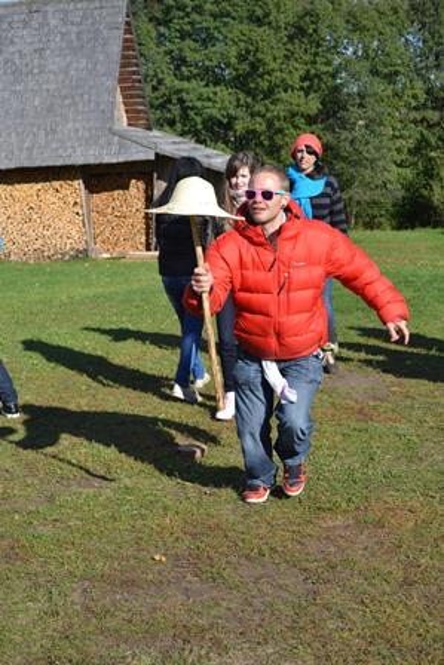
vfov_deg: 30.5
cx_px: 222
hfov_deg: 20.6
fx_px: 1220
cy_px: 332
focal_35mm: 66
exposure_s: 1/1250
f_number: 5.6
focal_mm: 44
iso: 400
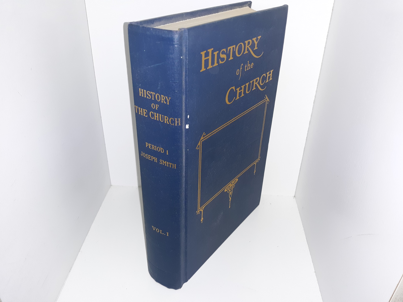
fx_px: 326
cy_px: 151
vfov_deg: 49.7
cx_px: 202
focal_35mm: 28
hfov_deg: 63.4
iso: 80
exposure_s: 1/120
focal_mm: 3.7
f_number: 1.7
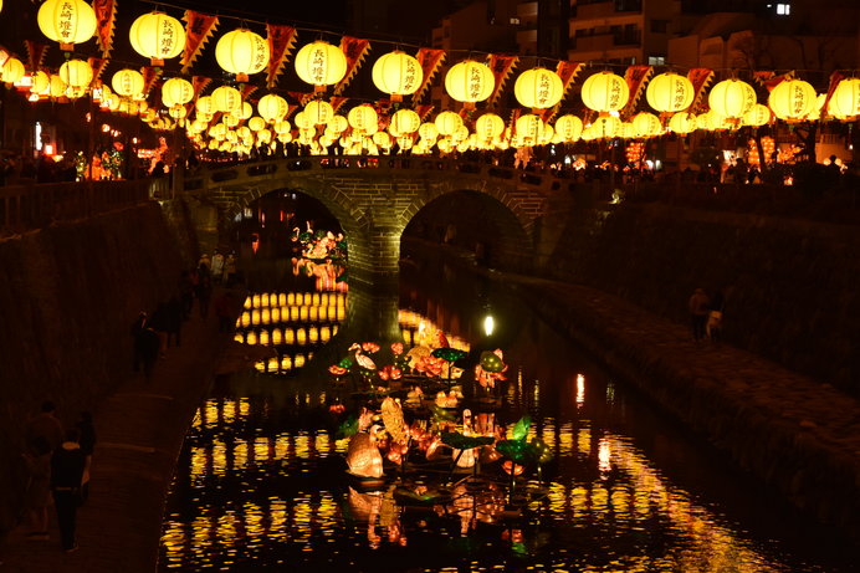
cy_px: 286
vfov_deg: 20.2
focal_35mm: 68
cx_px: 430
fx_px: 1612
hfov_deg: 29.9
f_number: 5.6
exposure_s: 1/10
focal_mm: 45
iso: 400
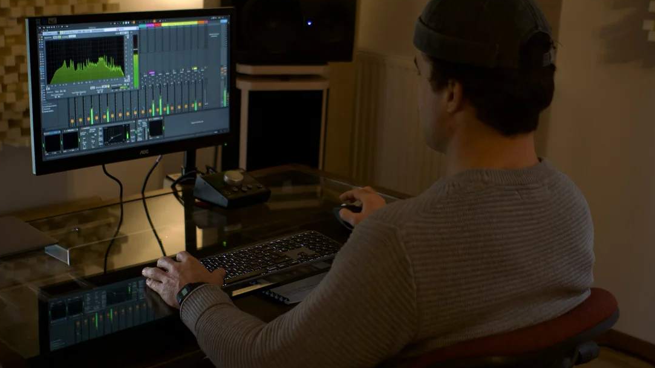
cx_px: 272
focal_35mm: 52
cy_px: 173
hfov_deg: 39.7
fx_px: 903
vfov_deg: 23.0
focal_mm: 28
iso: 320
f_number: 2
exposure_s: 1/50
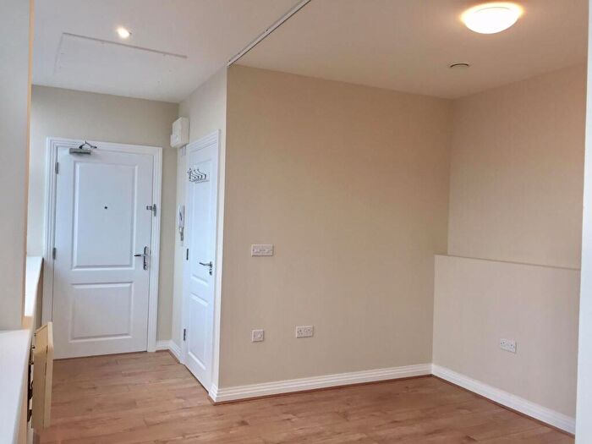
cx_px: 296
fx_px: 496
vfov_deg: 48.2
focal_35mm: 29
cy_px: 222
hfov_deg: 61.7
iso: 32
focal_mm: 4.15
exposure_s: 1/33
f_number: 2.2
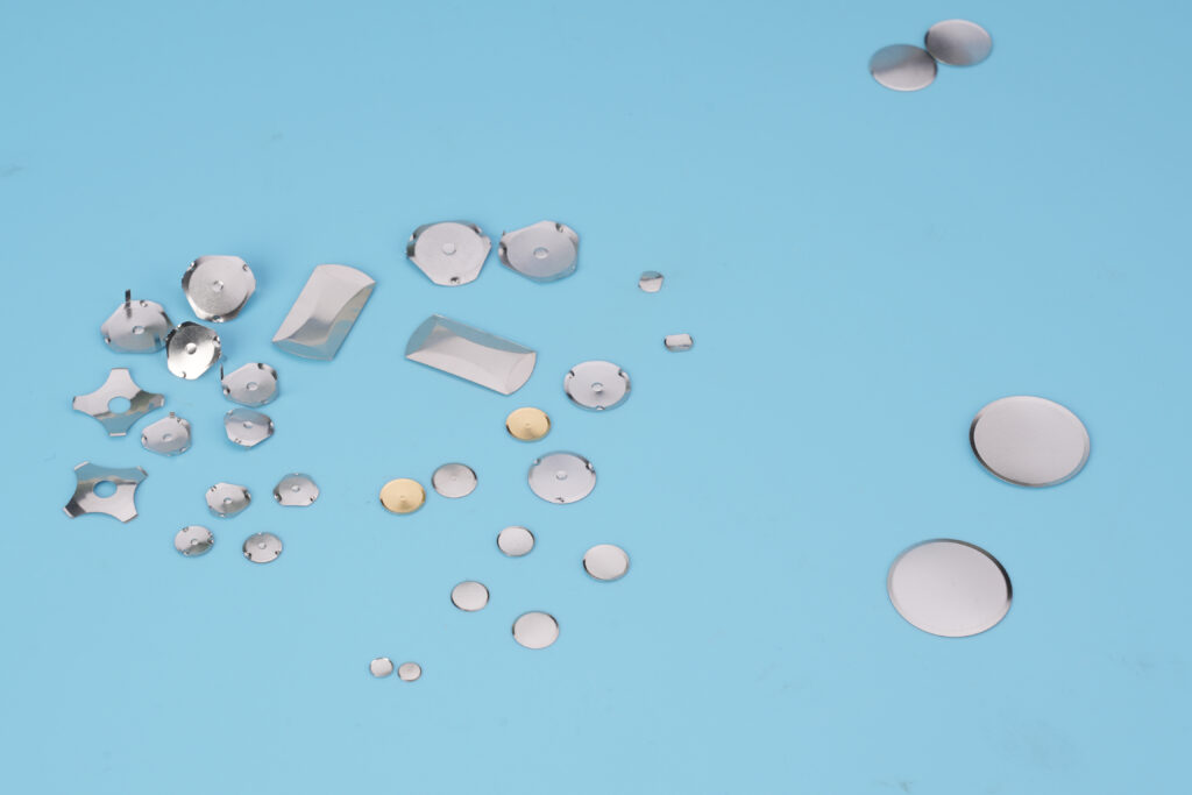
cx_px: 596
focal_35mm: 105
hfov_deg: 19.5
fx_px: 3477
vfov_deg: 13.0
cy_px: 398
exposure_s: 1/160
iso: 100
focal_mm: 70
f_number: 16
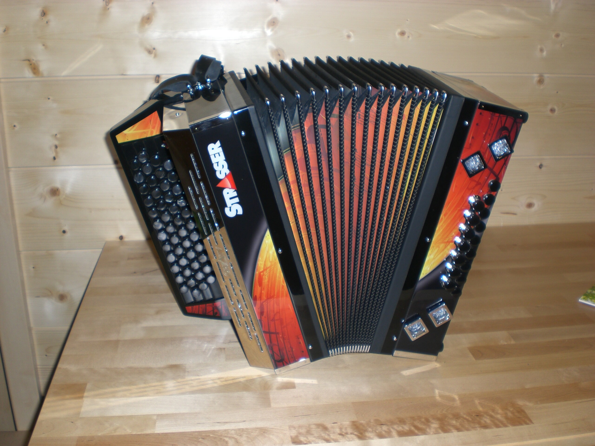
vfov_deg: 37.7
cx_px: 298
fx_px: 653
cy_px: 223
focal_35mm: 38
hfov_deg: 49.0
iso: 50
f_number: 3.1
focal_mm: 6.3
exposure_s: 1/60
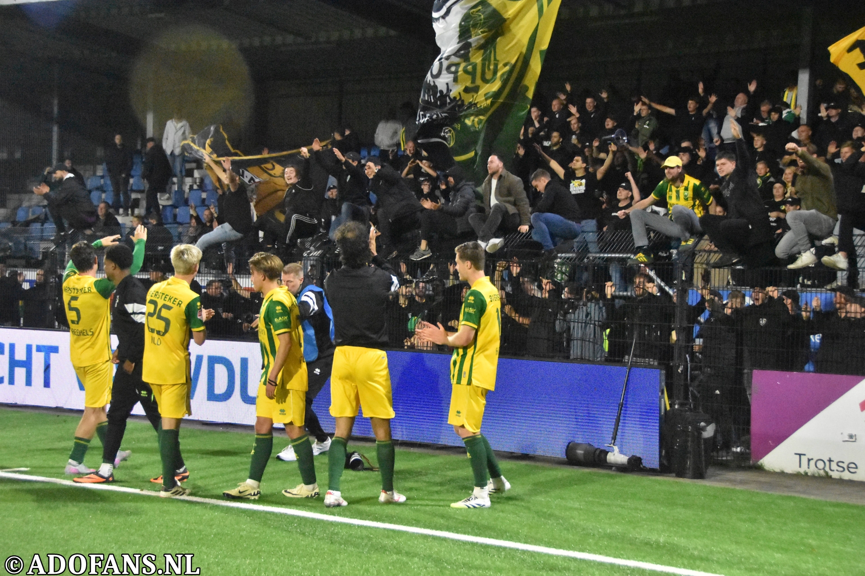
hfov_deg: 29.2
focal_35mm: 69
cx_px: 432
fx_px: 1658
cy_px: 288
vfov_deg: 19.7
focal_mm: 46
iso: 12800
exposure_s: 1/800
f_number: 4.5
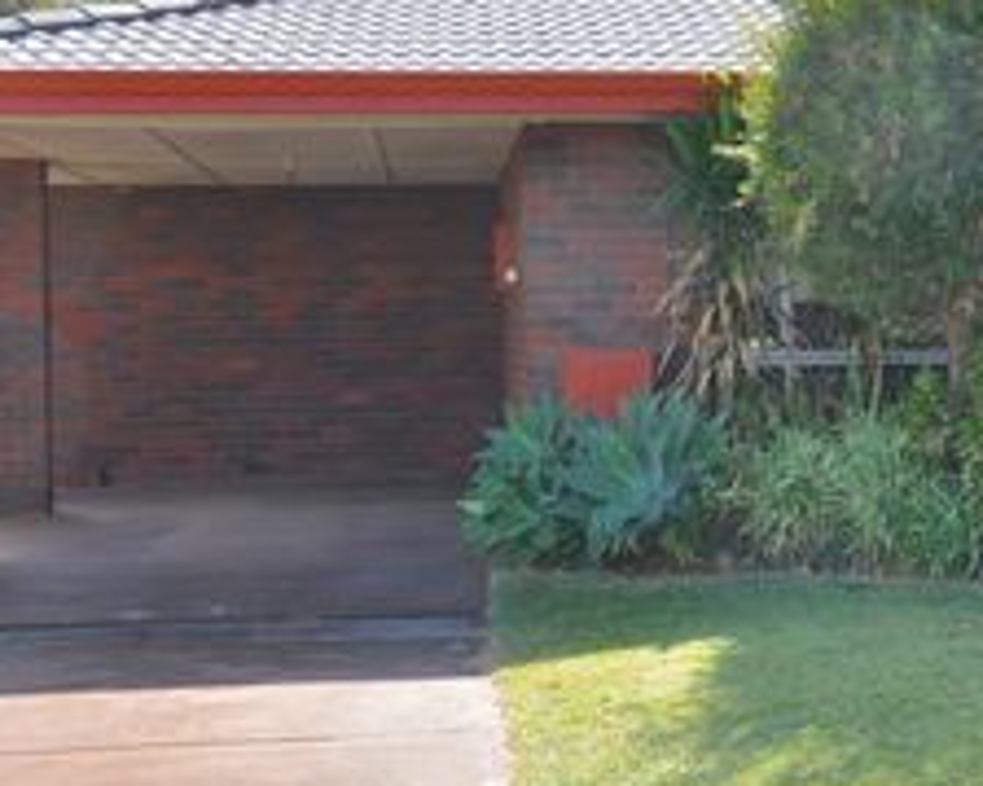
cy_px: 332
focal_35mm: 71
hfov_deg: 26.3
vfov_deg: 21.5
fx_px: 2065
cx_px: 786
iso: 200
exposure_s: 1/200
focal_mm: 24
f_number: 8
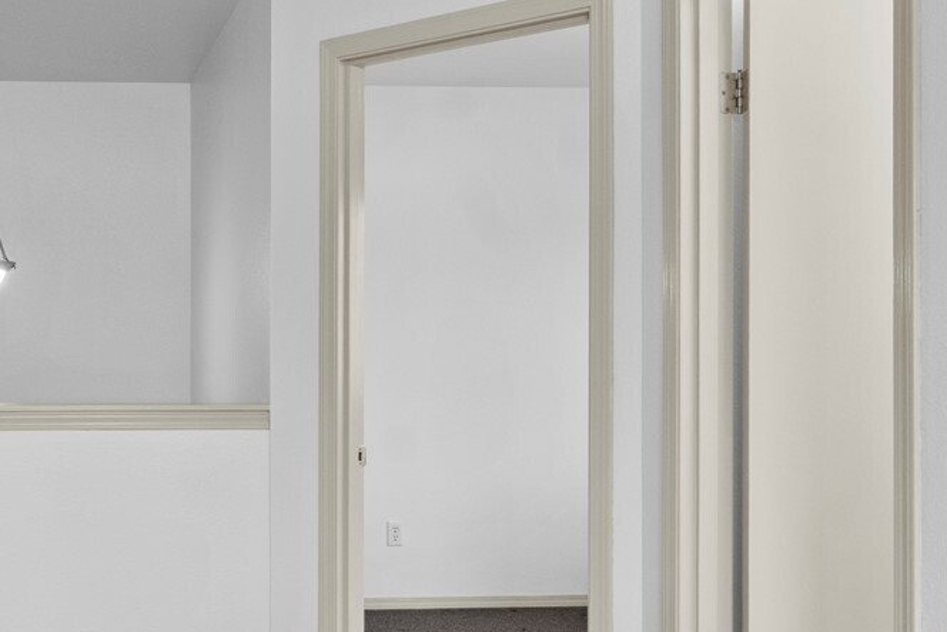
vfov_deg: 29.2
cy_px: 383
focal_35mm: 46
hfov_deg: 40.3
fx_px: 1210
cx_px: 138
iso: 400
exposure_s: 1/13
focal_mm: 12
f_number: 9
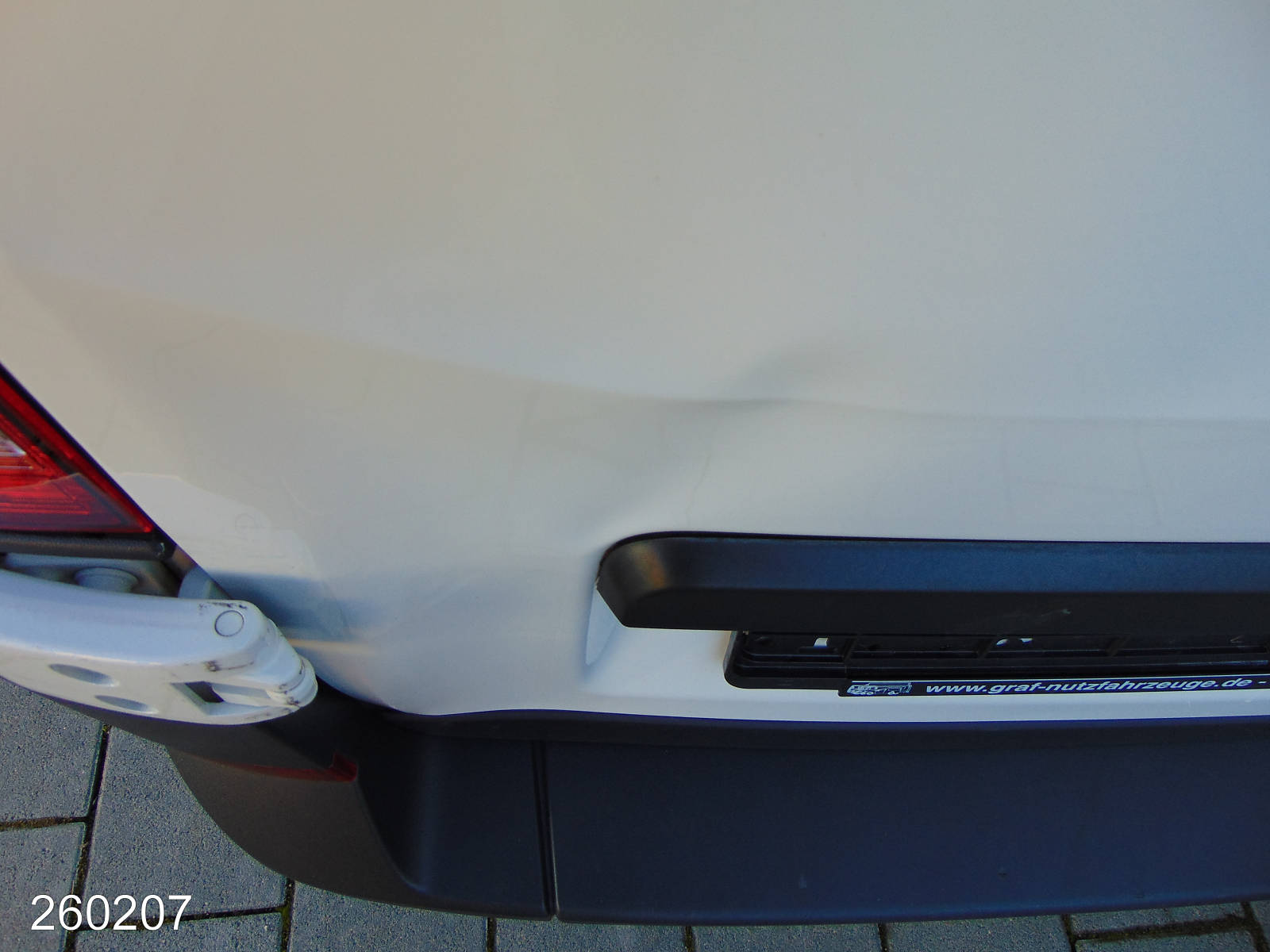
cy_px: 476
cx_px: 635
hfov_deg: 69.4
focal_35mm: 25
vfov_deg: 54.9
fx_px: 917
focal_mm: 4.5
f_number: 3
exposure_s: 1/160
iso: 80
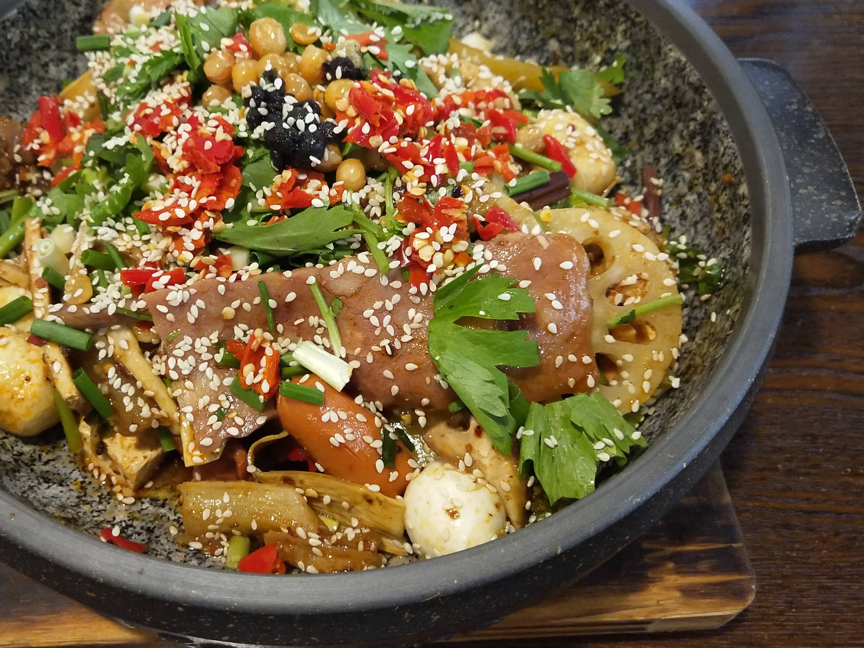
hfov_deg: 46.3
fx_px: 998
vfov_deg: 35.8
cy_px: 261
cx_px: 315
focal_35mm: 40
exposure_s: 1/50
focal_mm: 3.95
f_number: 1.8
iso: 449
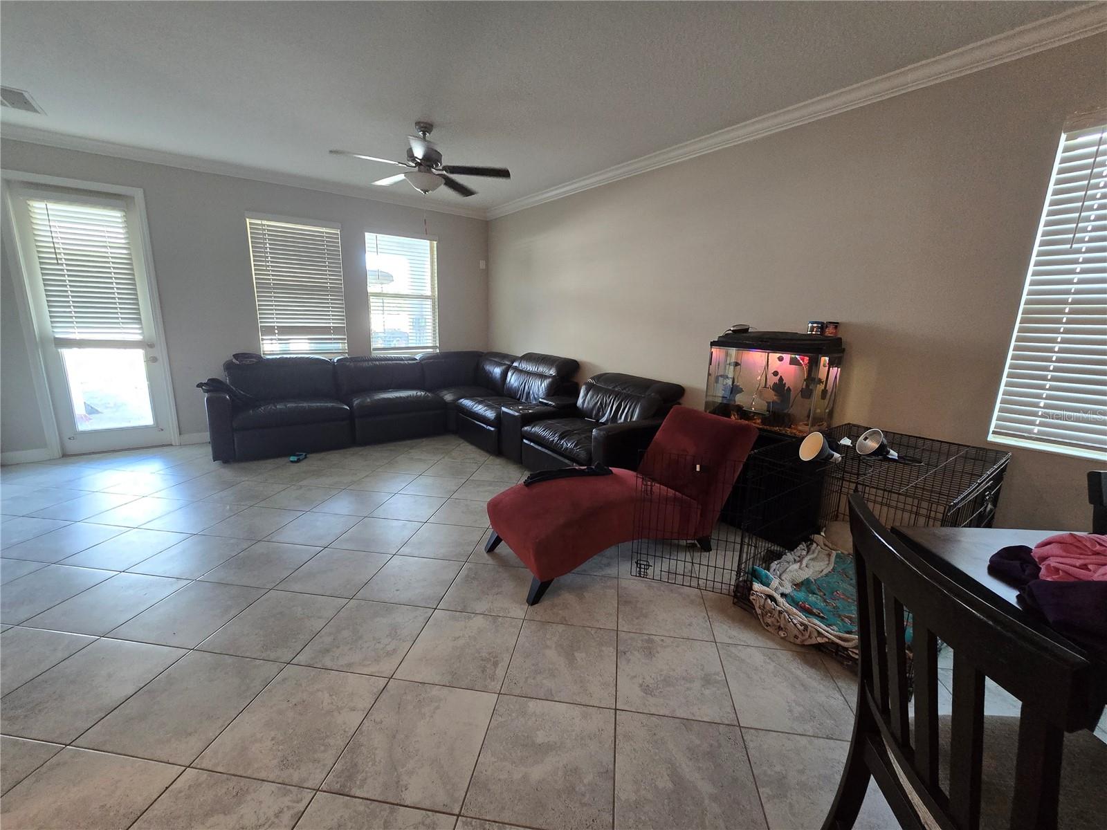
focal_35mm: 13
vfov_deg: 89.9
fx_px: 416
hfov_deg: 106.2
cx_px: 554
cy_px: 415
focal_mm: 2.2
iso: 320
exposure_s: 1/60
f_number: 2.2
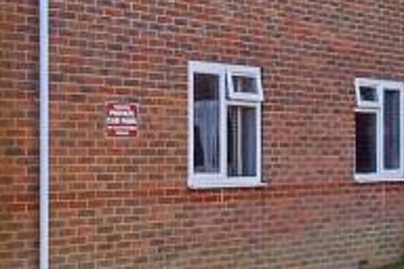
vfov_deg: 17.1
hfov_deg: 24.3
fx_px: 898
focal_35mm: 80
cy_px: 129
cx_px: 2
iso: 160
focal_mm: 10
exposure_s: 1/320
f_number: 8
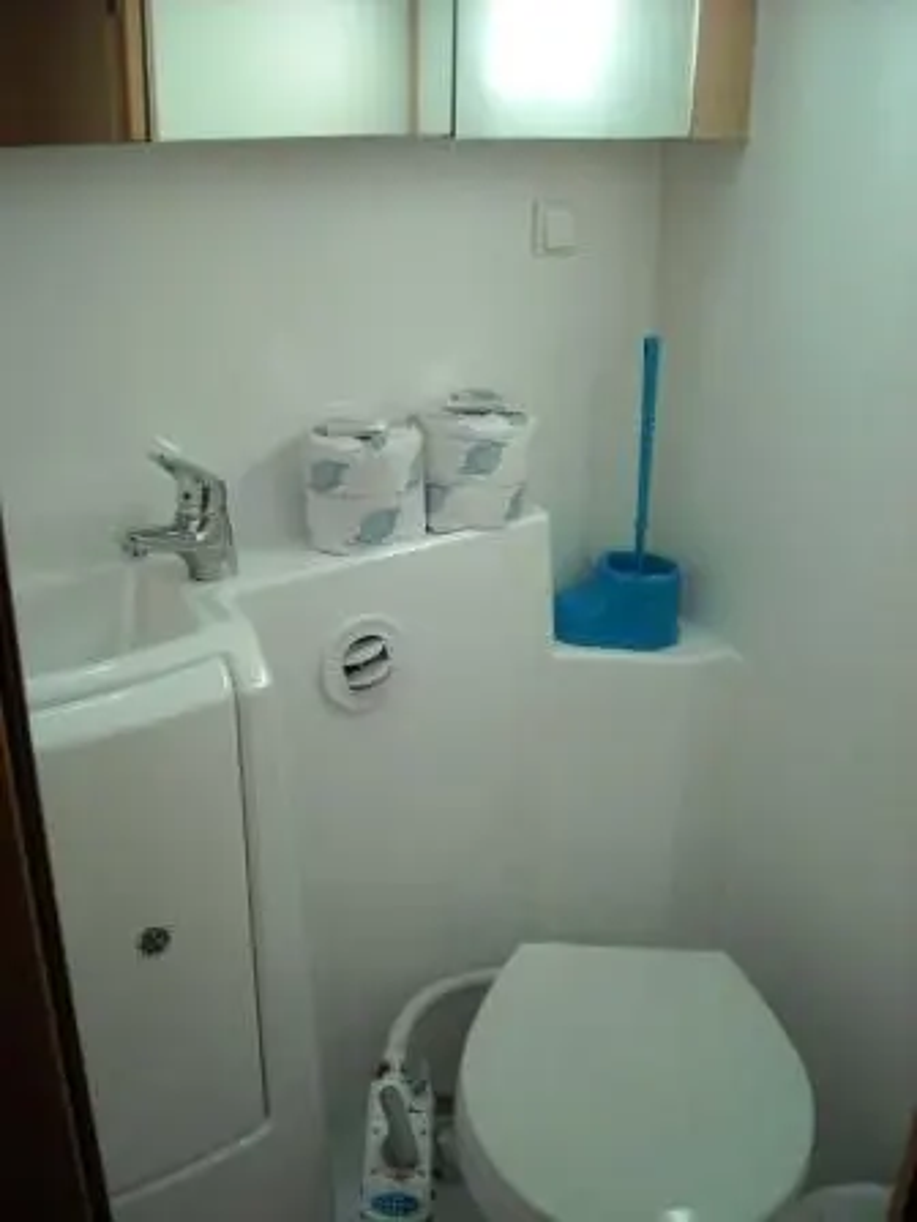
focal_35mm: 35
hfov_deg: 40.7
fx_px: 1236
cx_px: 458
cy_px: 611
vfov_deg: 52.6
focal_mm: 5.7
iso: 113
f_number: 2.8
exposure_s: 1/60
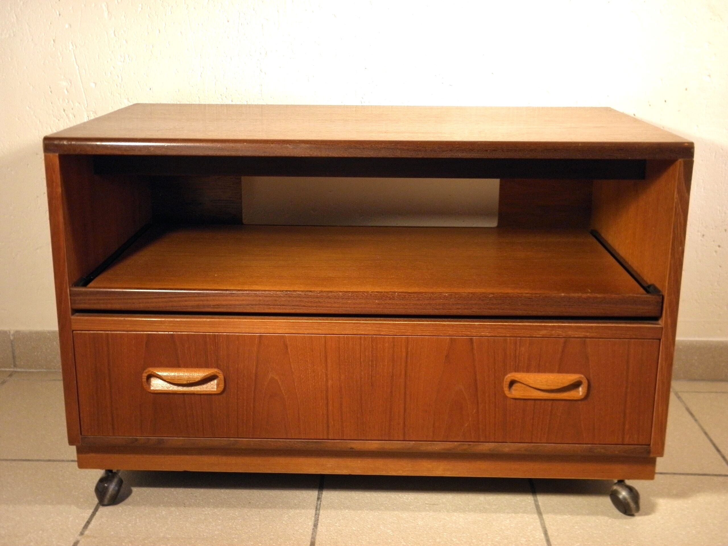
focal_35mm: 41
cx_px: 364
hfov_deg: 45.8
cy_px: 273
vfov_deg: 35.1
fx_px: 862
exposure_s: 1/20
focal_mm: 7.5
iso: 200
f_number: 3.8
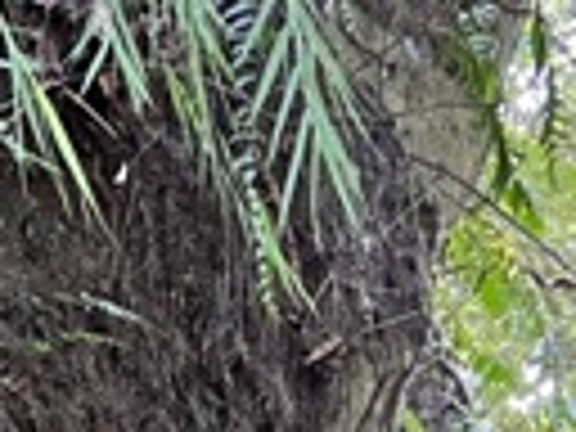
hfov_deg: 12.0
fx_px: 2696
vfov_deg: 8.6
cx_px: -45
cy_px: 918
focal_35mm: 162
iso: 320
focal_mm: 5.7
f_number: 1.5
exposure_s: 1/60
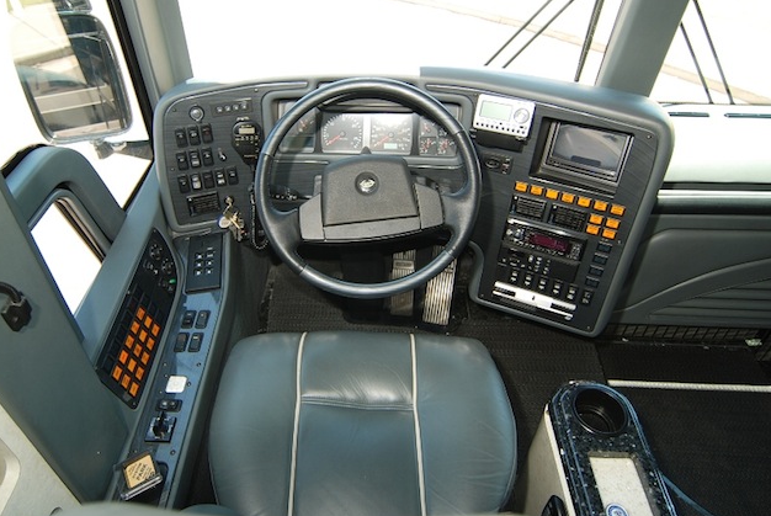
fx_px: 493
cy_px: 209
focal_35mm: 23
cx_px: 339
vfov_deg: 54.9
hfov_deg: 75.7
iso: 100
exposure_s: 1/60
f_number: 4
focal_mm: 12
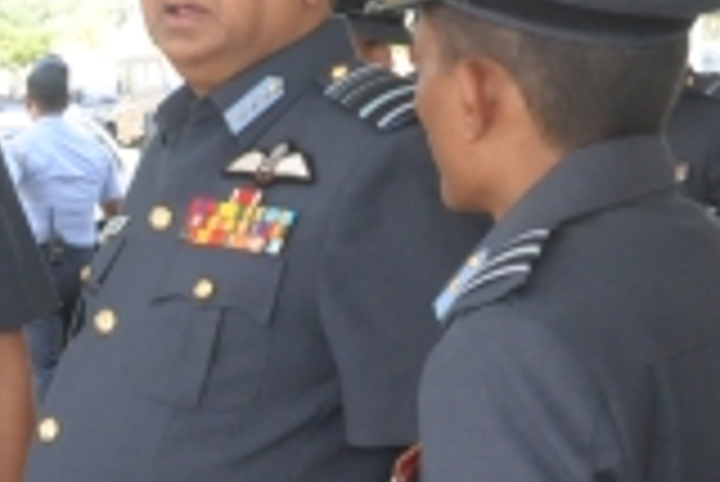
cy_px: 527
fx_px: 2746
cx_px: -567
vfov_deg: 9.9
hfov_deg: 13.4
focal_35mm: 137
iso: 800
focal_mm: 21
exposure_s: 1/200
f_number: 9
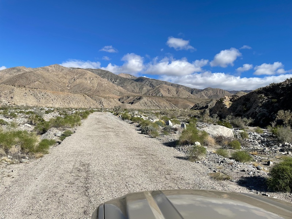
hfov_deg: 67.3
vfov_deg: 53.1
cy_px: 110
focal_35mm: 26
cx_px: 146
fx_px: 219
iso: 32
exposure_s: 1/5051
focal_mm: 4.2
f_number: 1.6
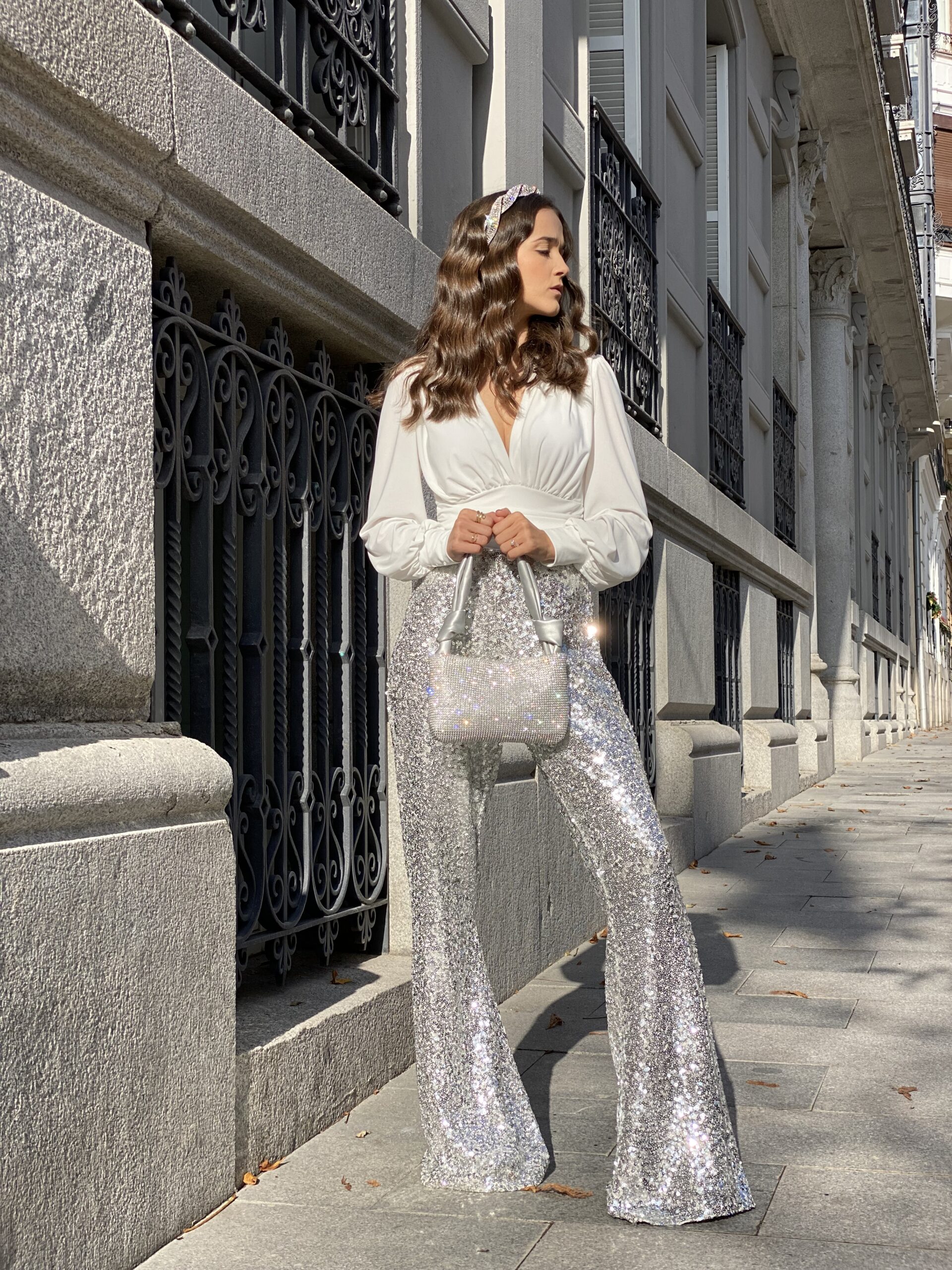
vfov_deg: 36.8
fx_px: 1907
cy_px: 635
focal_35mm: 52
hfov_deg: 28.0
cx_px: 476
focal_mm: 6
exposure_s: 1/1453
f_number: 2
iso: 20
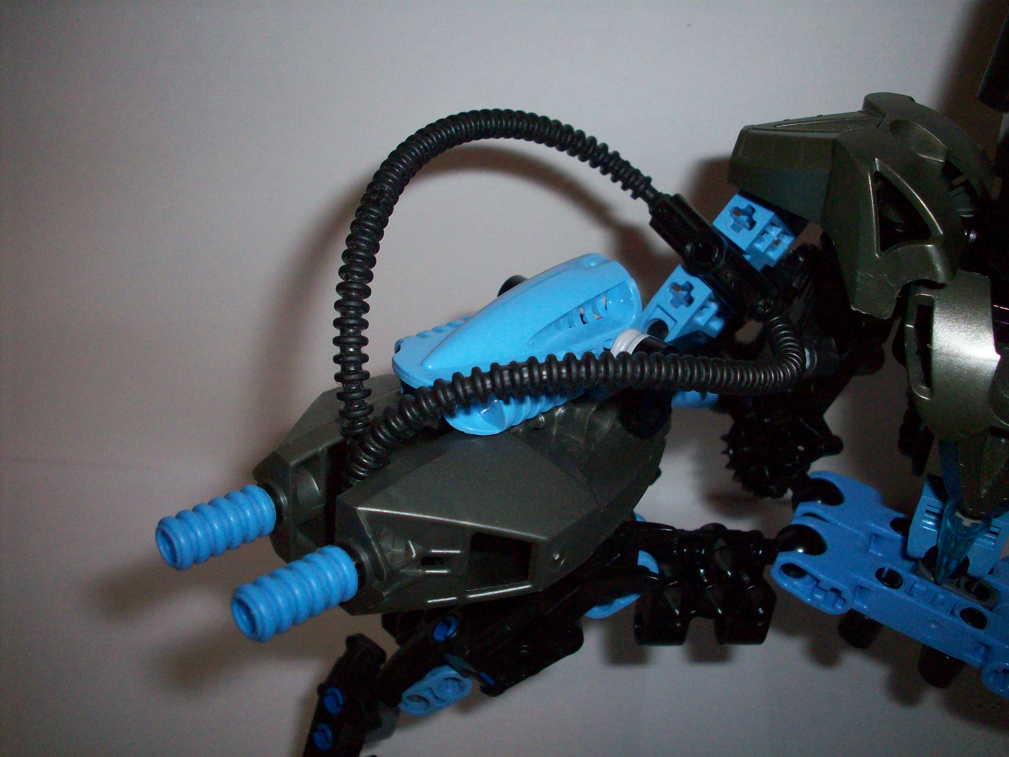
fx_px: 1078
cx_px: 504
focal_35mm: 37
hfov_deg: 50.1
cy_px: 378
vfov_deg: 38.7
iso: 160
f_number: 2.8
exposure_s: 1/64
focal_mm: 6.2
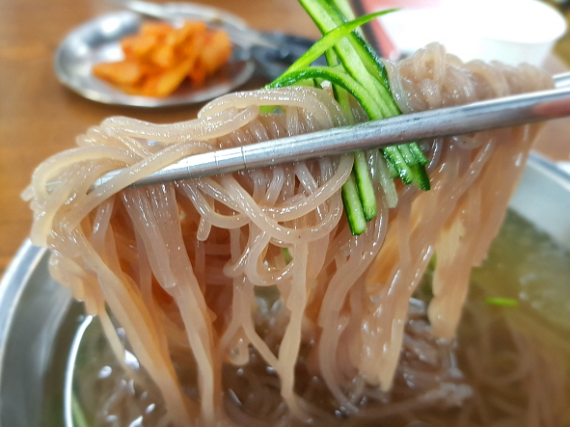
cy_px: 214
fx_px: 428
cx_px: 285
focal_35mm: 26
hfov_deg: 67.3
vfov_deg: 53.0
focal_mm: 4.3
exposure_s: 1/40
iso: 160
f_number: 1.7
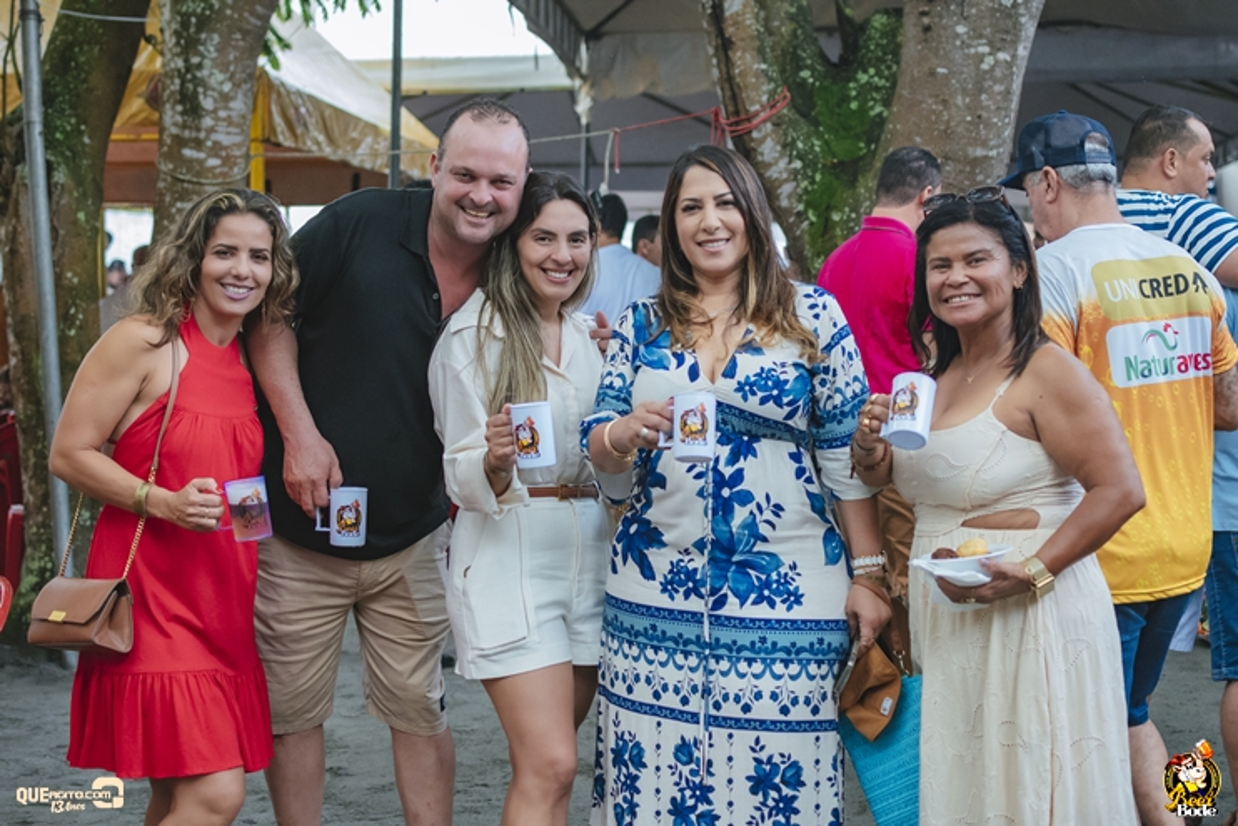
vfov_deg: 25.8
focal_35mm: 52
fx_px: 1806
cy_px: 413
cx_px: 619
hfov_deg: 37.8
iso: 2500
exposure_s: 1/2500
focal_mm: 35
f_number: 2.8
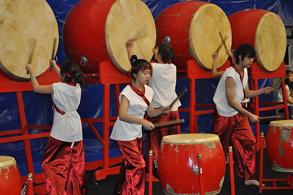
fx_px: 671
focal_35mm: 82
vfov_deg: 16.5
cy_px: 98
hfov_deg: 24.6
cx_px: 146
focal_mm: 55
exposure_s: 1/60
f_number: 5.6
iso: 800
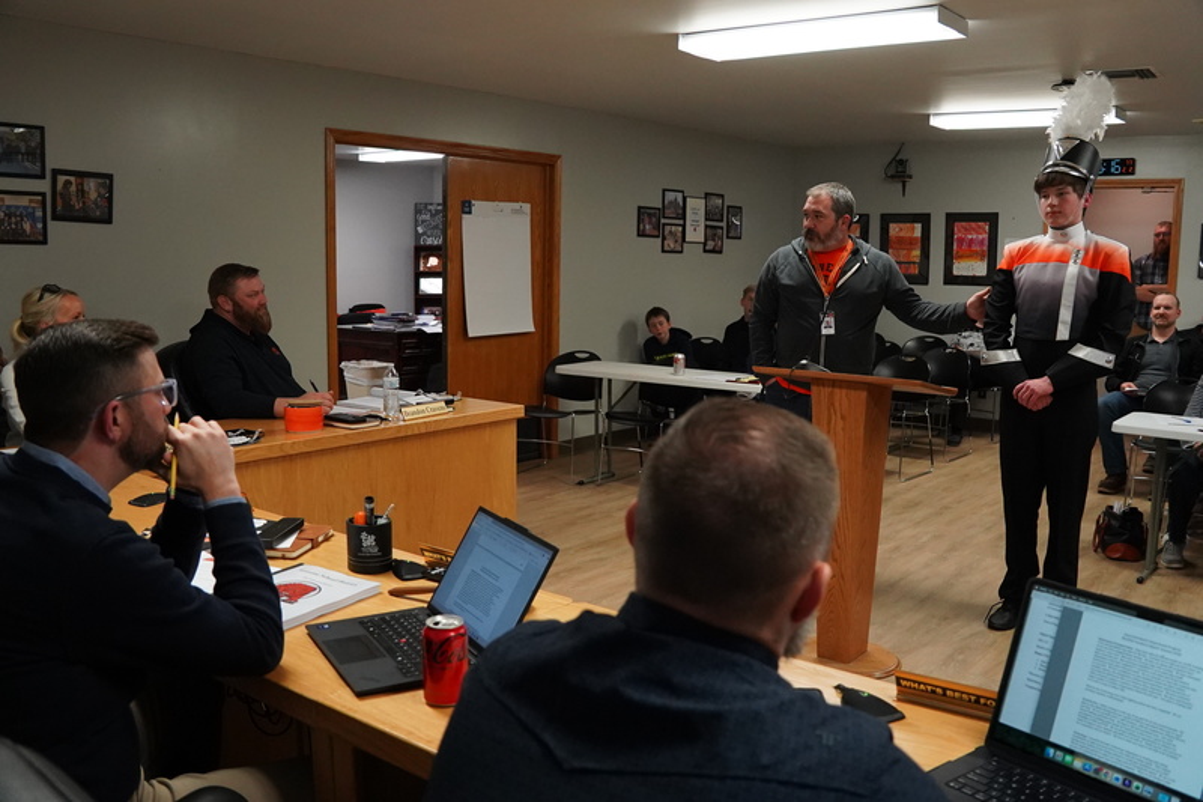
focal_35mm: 30
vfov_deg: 43.6
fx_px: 1002
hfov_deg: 61.9
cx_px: 602
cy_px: 401
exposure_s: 1/500
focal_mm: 20
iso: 4000
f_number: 3.5
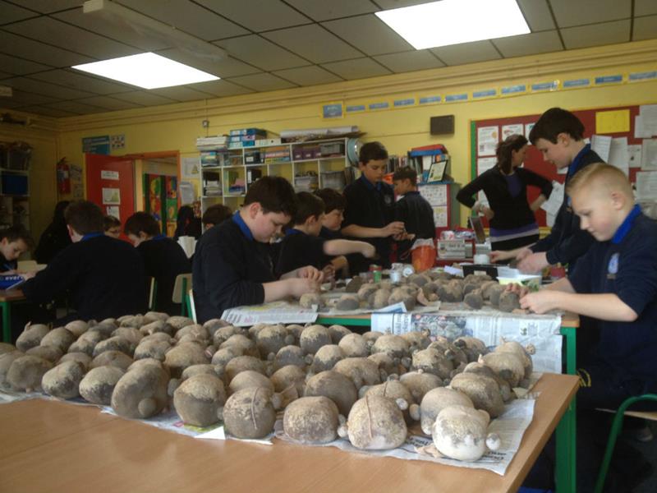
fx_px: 664
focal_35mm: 35
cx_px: 328
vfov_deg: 40.7
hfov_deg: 52.6
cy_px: 246
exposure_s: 1/20
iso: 64
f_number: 2.4
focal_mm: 4.28
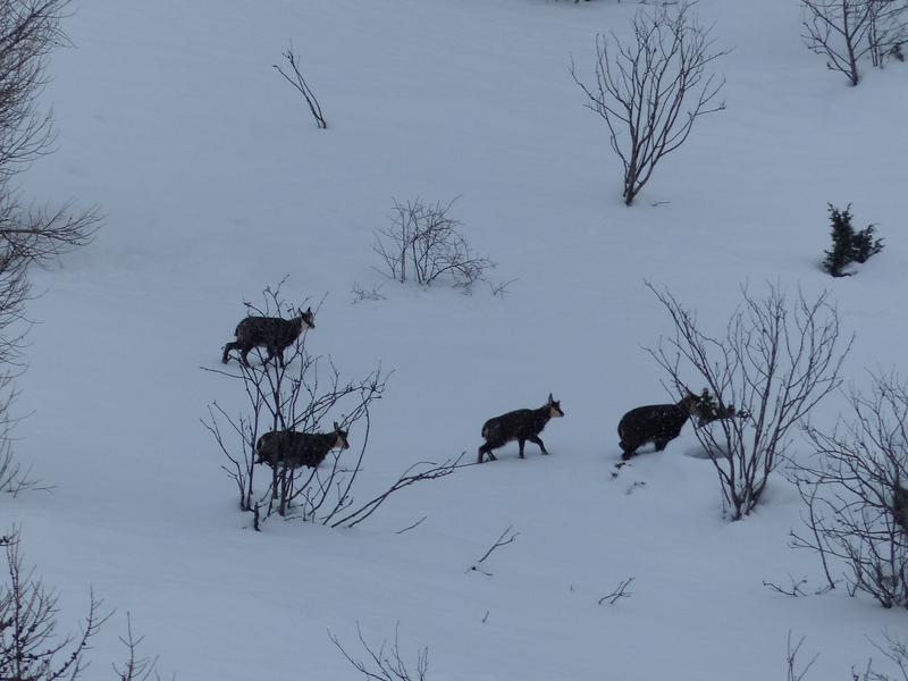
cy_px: 340
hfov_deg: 2.6
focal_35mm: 750
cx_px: 454
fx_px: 19673
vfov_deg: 2.0
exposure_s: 1/500
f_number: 4
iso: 100
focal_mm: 108
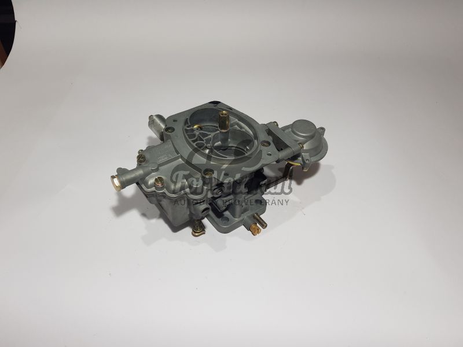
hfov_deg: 67.3
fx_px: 348
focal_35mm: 26
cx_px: 232
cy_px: 174
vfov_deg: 53.1
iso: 40
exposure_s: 1/221
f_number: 1.7
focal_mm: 4.2
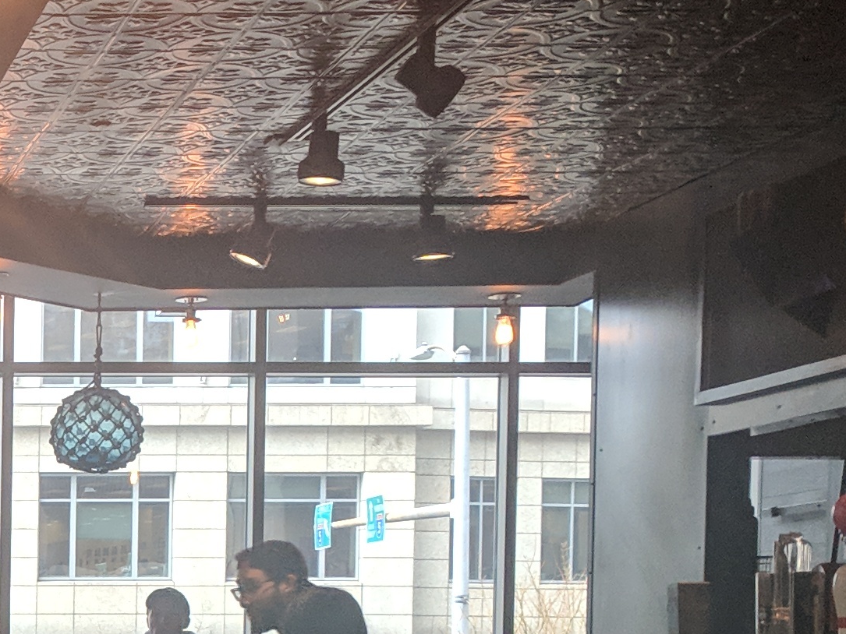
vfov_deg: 14.7
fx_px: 2371
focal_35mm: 97
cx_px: -438
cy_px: 765
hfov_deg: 18.0
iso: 283
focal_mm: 4.67
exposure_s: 1/120
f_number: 2
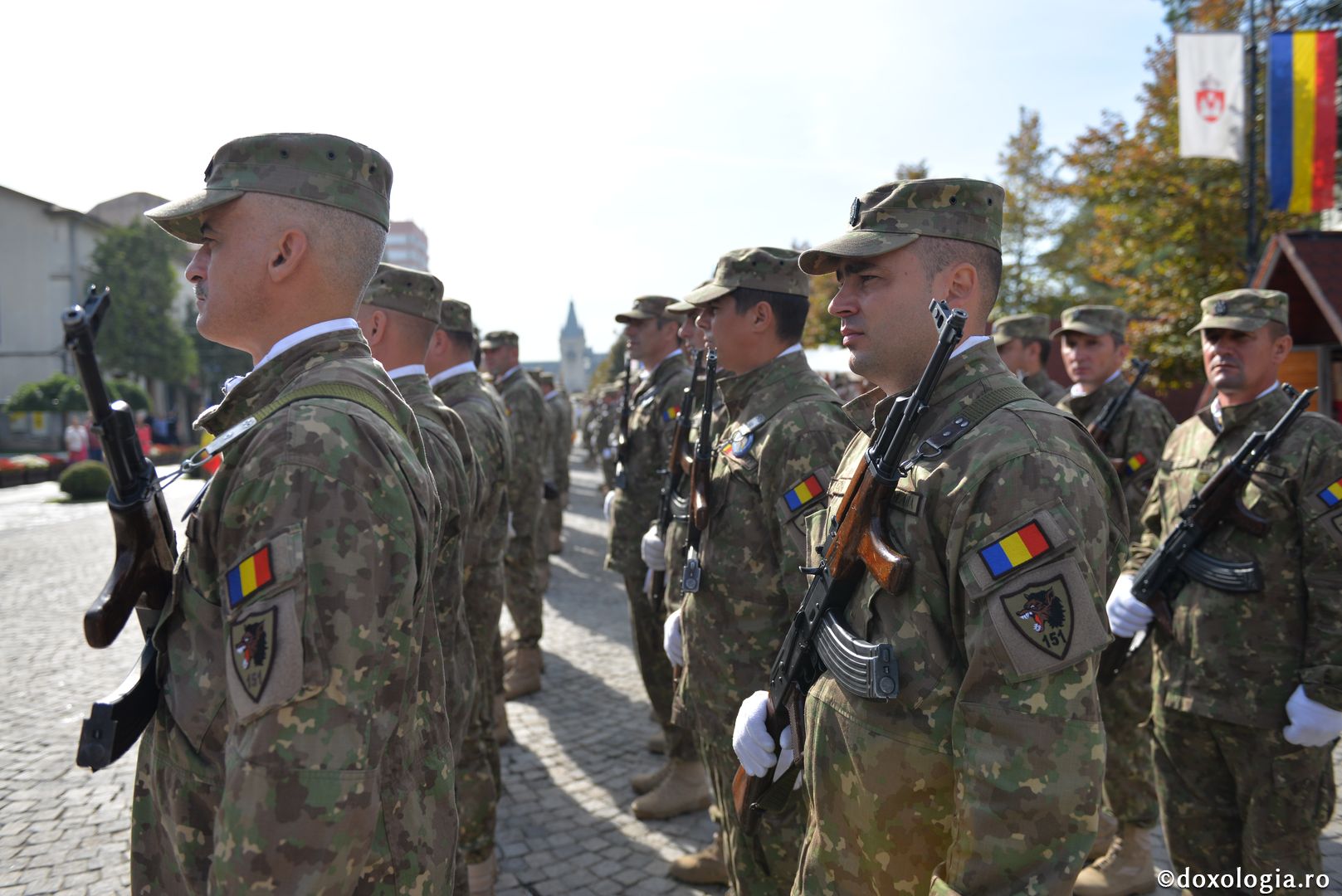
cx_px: 671
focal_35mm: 27
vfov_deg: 48.0
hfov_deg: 67.4
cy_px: 448
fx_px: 1007
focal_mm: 27
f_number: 2.8
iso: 200
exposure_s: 1/2500
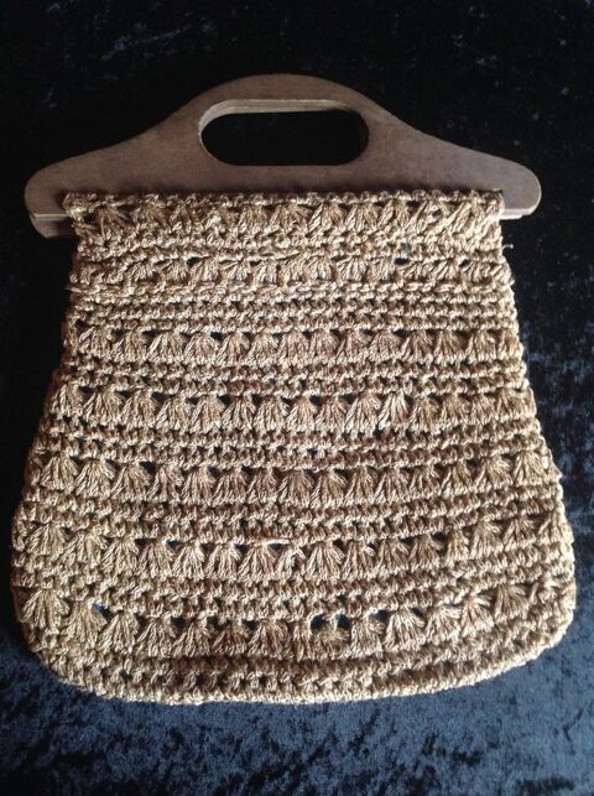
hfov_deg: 40.6
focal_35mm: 35
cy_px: 398
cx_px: 297
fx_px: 803
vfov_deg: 52.7
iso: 320
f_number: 2.4
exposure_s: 1/15
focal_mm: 4.28
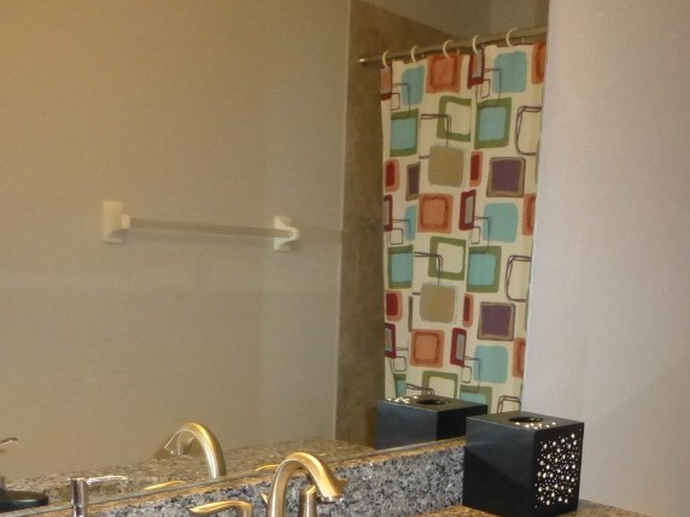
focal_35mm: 43
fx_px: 857
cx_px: 483
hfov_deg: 43.0
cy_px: 456
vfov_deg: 32.1
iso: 800
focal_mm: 4.3
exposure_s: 1/60
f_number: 3.3
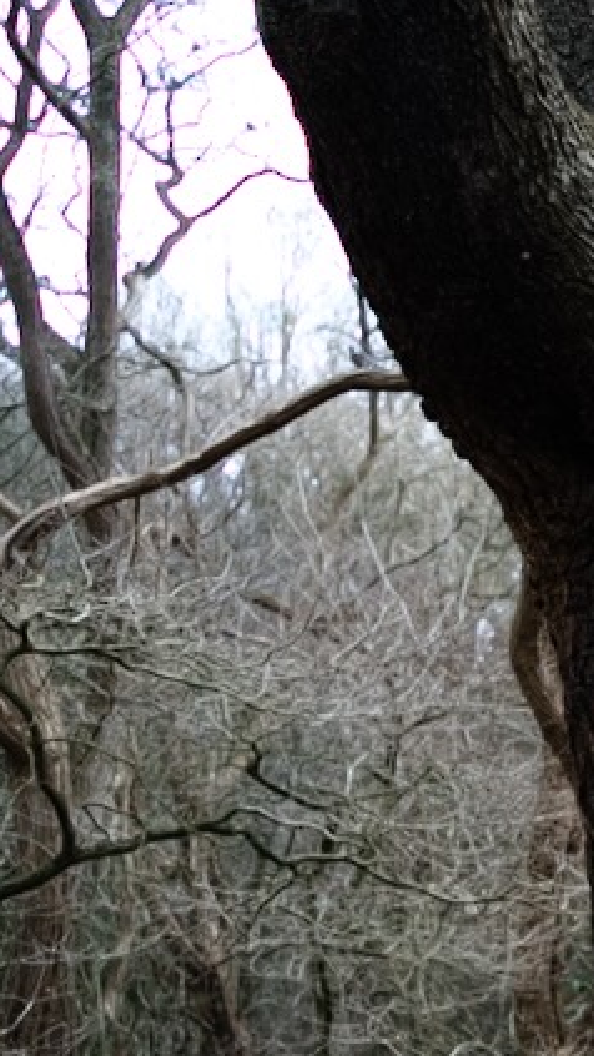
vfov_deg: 19.3
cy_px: 528
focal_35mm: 111
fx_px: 3107
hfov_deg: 10.7
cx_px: 794
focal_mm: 70
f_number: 4
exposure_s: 1/160
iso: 500
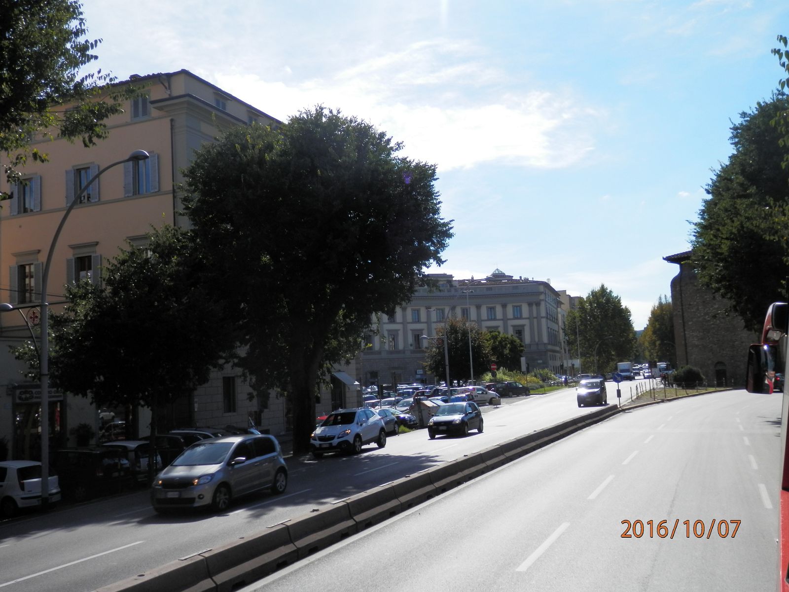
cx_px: 394
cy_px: 296
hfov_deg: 55.4
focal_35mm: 33
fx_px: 752
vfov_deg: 42.9
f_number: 9.7
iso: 80
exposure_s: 1/160
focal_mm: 6
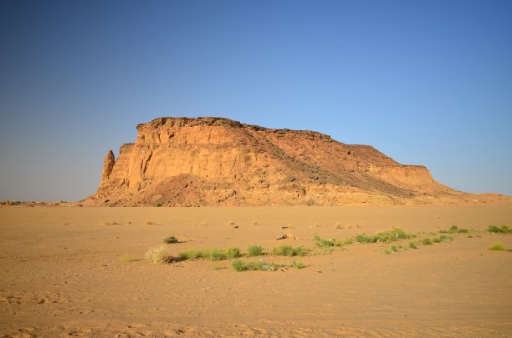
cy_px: 169
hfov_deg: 62.0
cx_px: 256
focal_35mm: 30
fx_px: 426
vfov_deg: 43.4
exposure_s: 1/200
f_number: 7.1
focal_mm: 20
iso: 200
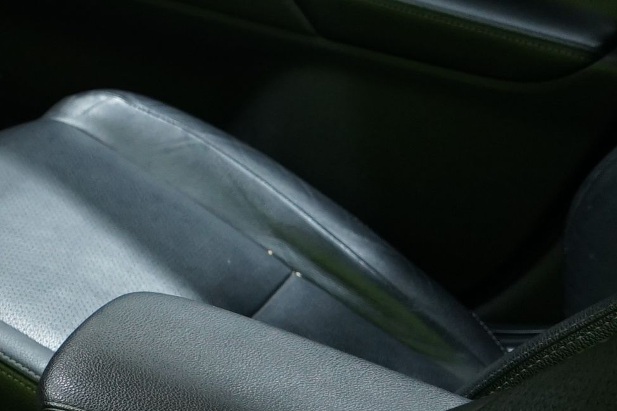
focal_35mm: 97
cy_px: 25
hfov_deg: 16.2
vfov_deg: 13.9
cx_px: -618
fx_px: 1662
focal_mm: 24
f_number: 4.5
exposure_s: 1/25
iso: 1000
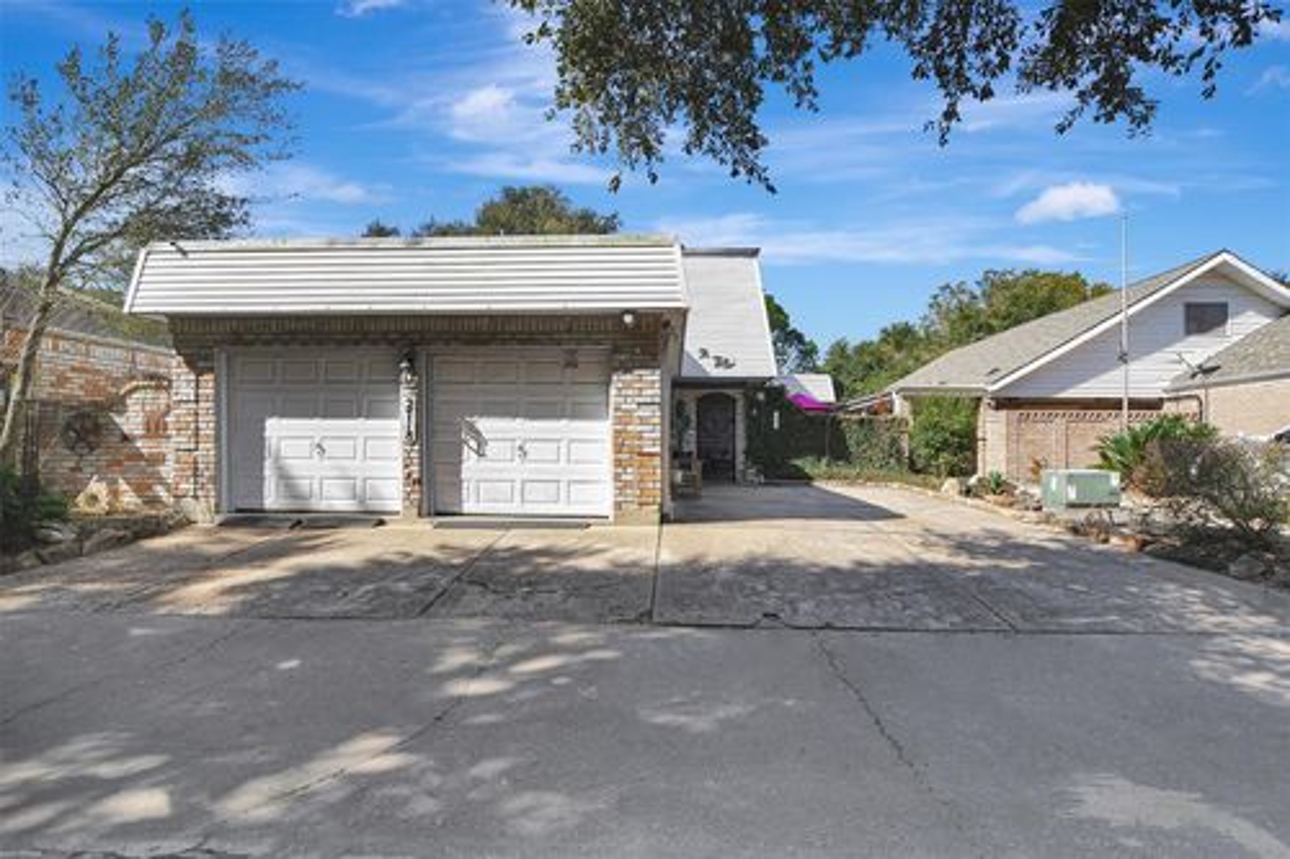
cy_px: 430
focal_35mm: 17
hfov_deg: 93.3
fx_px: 609
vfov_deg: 70.4
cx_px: 645
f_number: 4.5
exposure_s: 1/640
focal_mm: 11.5
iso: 100
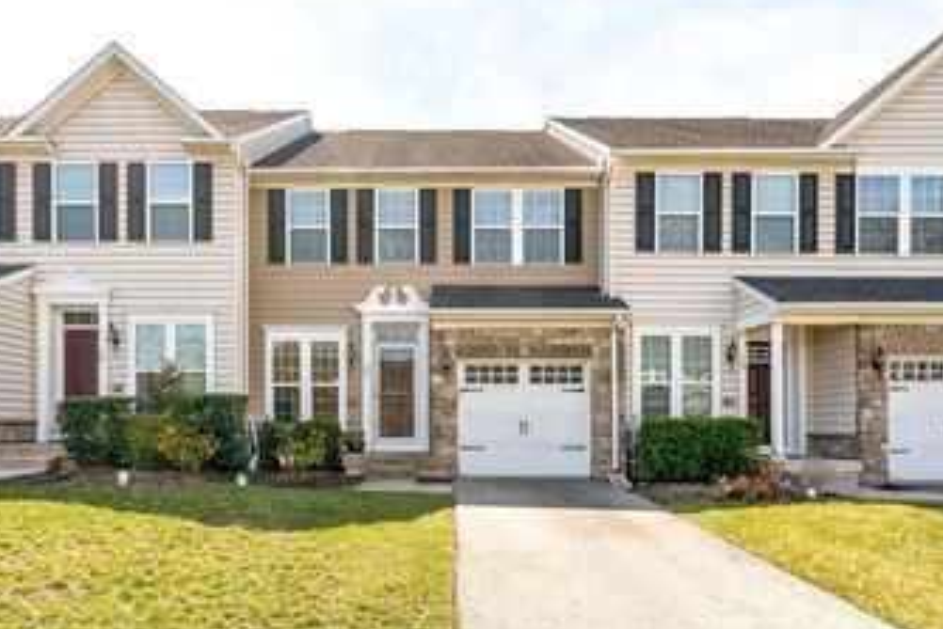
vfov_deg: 53.6
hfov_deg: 74.2
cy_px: 279
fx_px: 622
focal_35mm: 24
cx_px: 429
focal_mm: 16.5
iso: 640
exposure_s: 1/640
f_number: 11
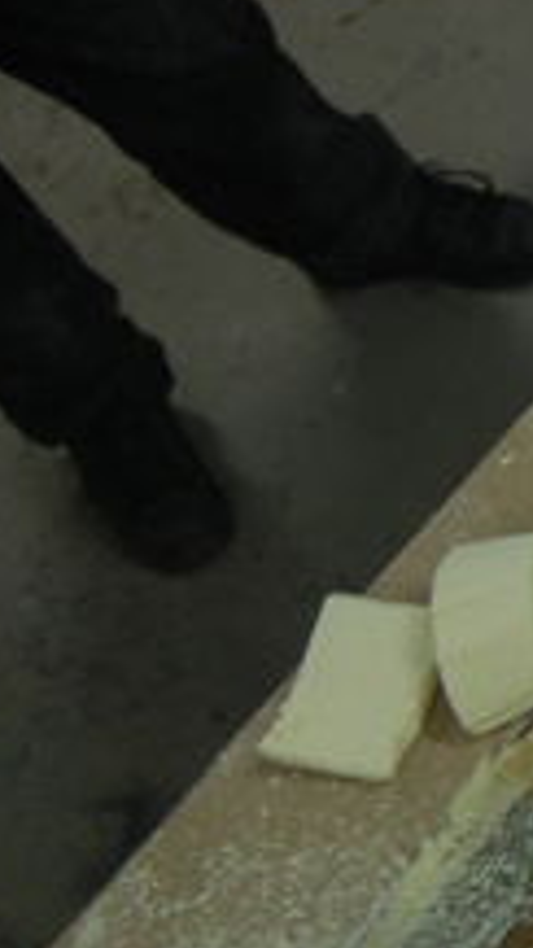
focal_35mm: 107
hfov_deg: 10.1
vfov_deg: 20.1
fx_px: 2678
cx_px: 1206
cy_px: 481
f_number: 3.8
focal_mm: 23
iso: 640
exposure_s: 1/30
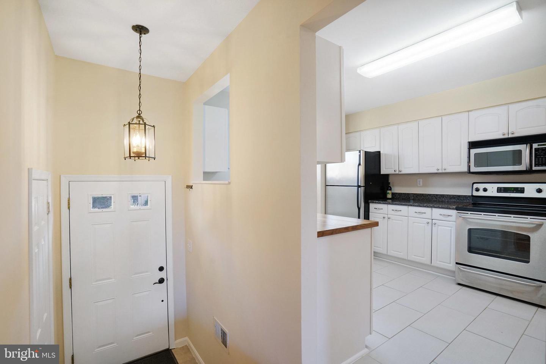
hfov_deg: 96.7
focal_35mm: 16
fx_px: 243
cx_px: 273
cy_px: 182
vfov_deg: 73.7
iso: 1250
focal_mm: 16
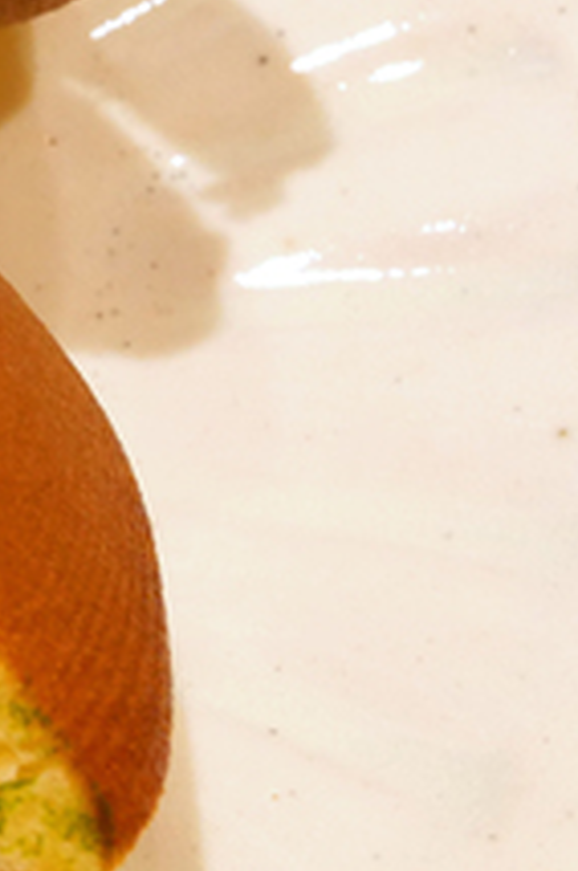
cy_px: 216
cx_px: -586
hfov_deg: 10.9
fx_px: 2754
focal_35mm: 114
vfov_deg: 17.9
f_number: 10
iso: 500
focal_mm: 18
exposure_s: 1/25
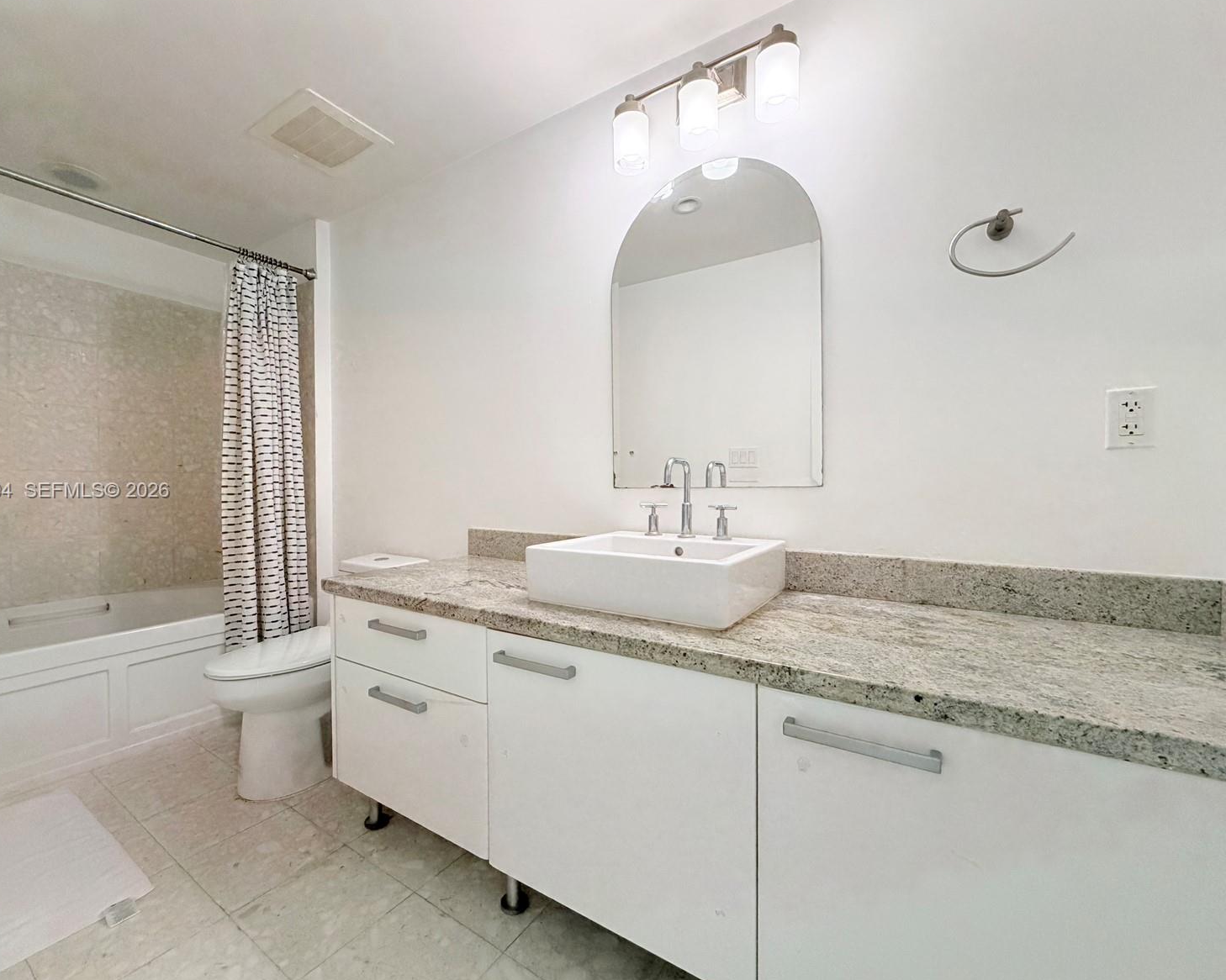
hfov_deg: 96.7
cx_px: 580
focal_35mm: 15
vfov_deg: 84.0
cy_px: 492
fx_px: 544
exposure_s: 1/120
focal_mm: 2.22
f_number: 2.2
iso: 200
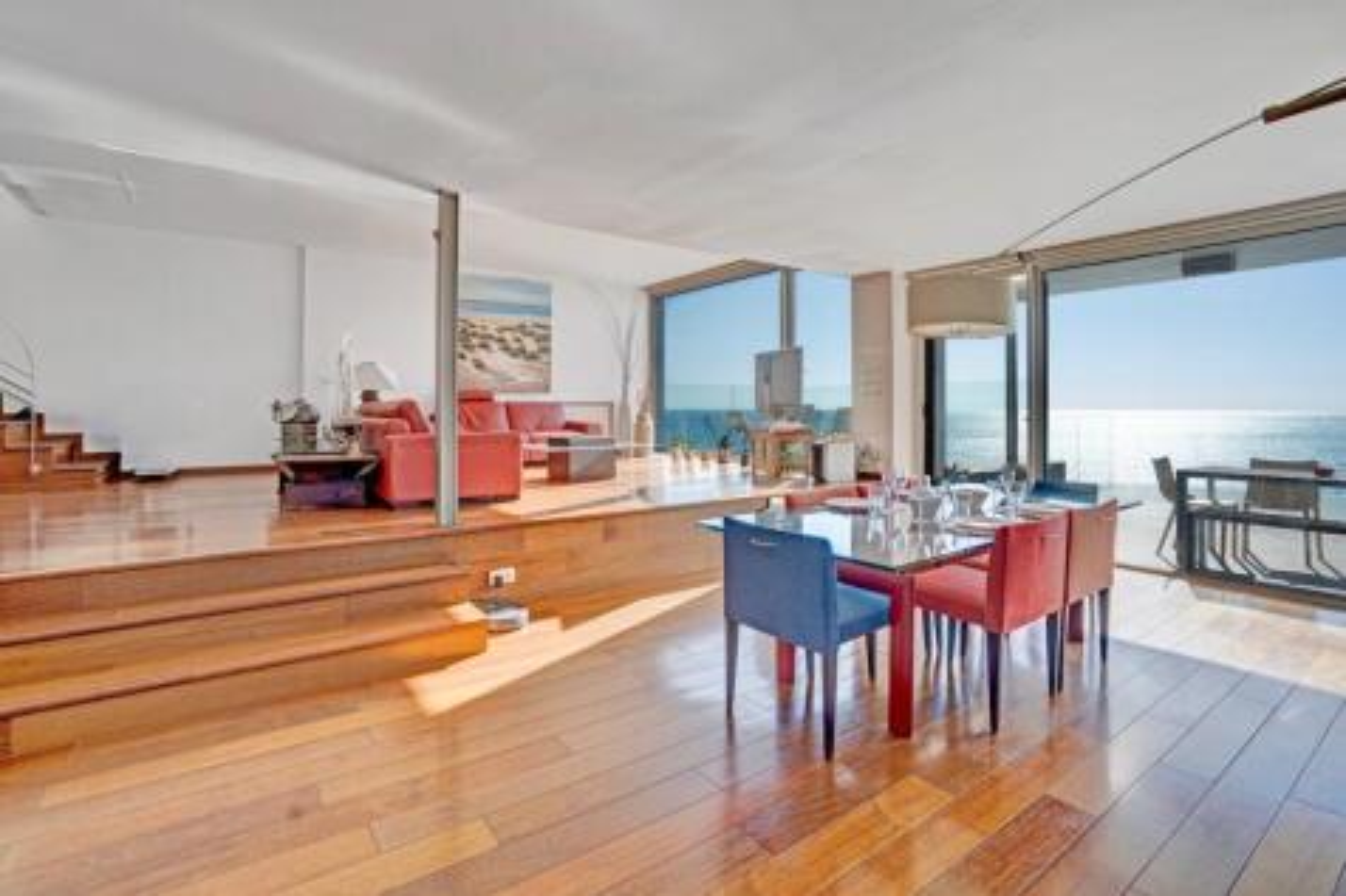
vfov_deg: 73.7
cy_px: 448
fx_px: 598
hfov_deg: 96.8
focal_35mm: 16
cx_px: 673
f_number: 7.1
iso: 200
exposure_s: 1/125
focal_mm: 16
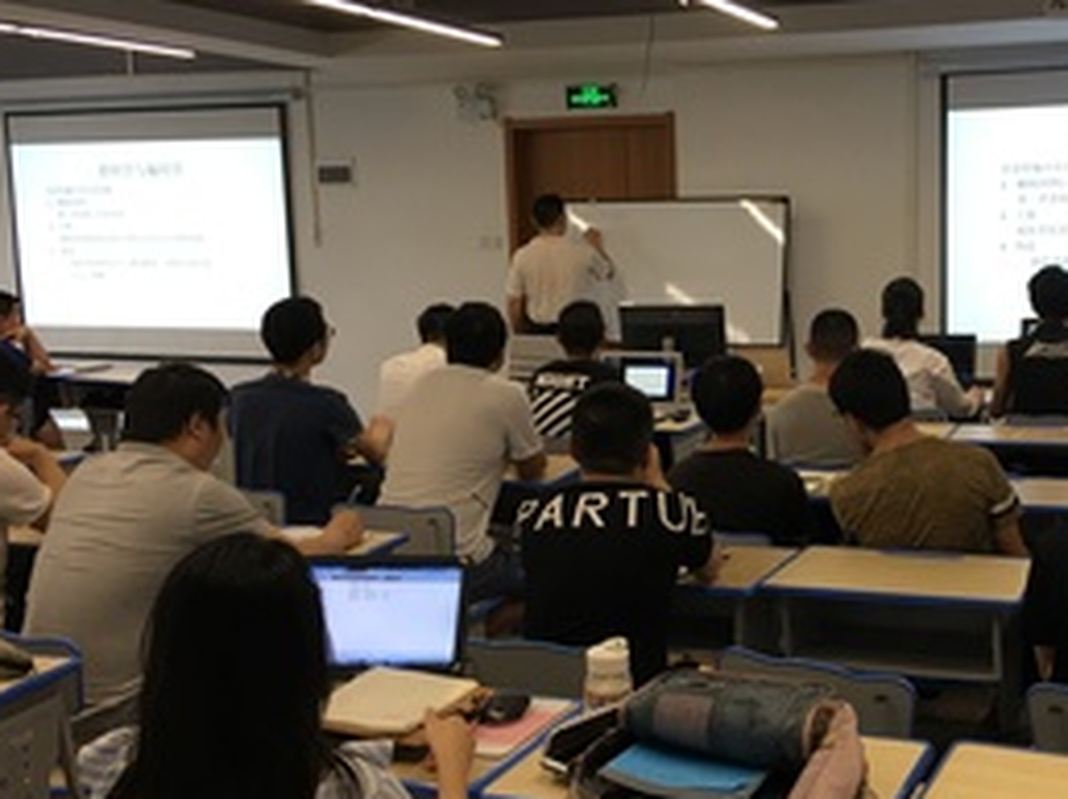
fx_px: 1387
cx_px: 766
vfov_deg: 32.1
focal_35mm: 45
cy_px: 439
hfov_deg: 41.2
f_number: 2.2
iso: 32
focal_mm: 4.15
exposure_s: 1/17
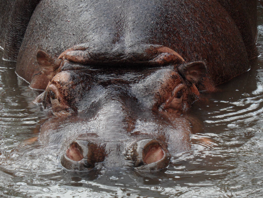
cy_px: 99
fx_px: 1368
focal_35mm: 180
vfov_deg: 8.2
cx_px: 132
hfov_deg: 11.0
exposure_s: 1/90
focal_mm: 29.7
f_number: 4.4
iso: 200
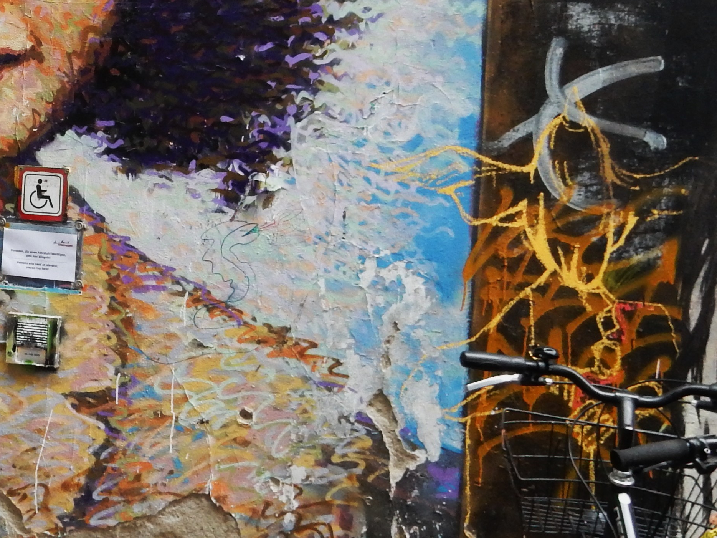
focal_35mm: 74
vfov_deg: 19.5
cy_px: 46
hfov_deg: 24.9
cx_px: -26
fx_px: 1533
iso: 360
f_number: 4
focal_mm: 5.4
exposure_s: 1/30
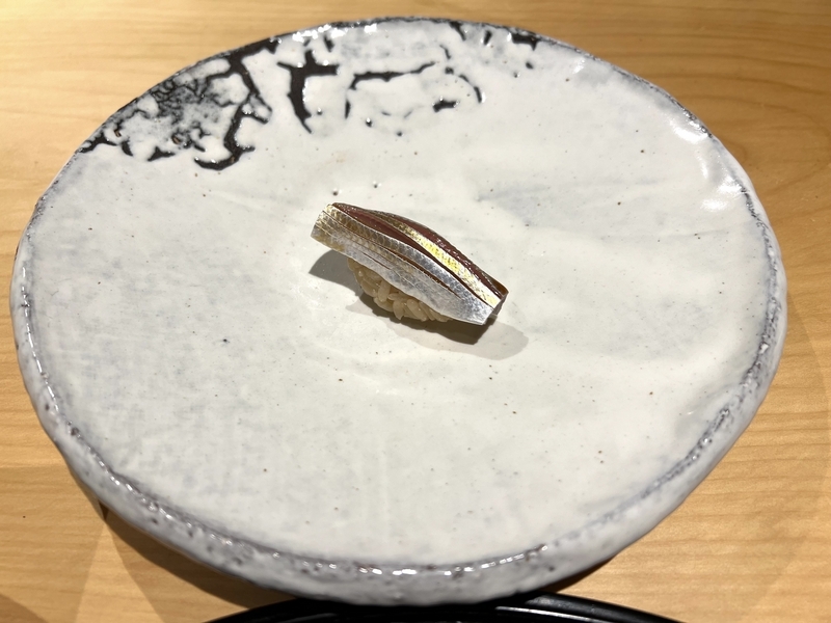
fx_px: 624
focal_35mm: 26
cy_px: 312
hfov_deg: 67.3
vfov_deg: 53.1
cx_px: 416
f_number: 1.5
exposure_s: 1/136
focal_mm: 5.7
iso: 32
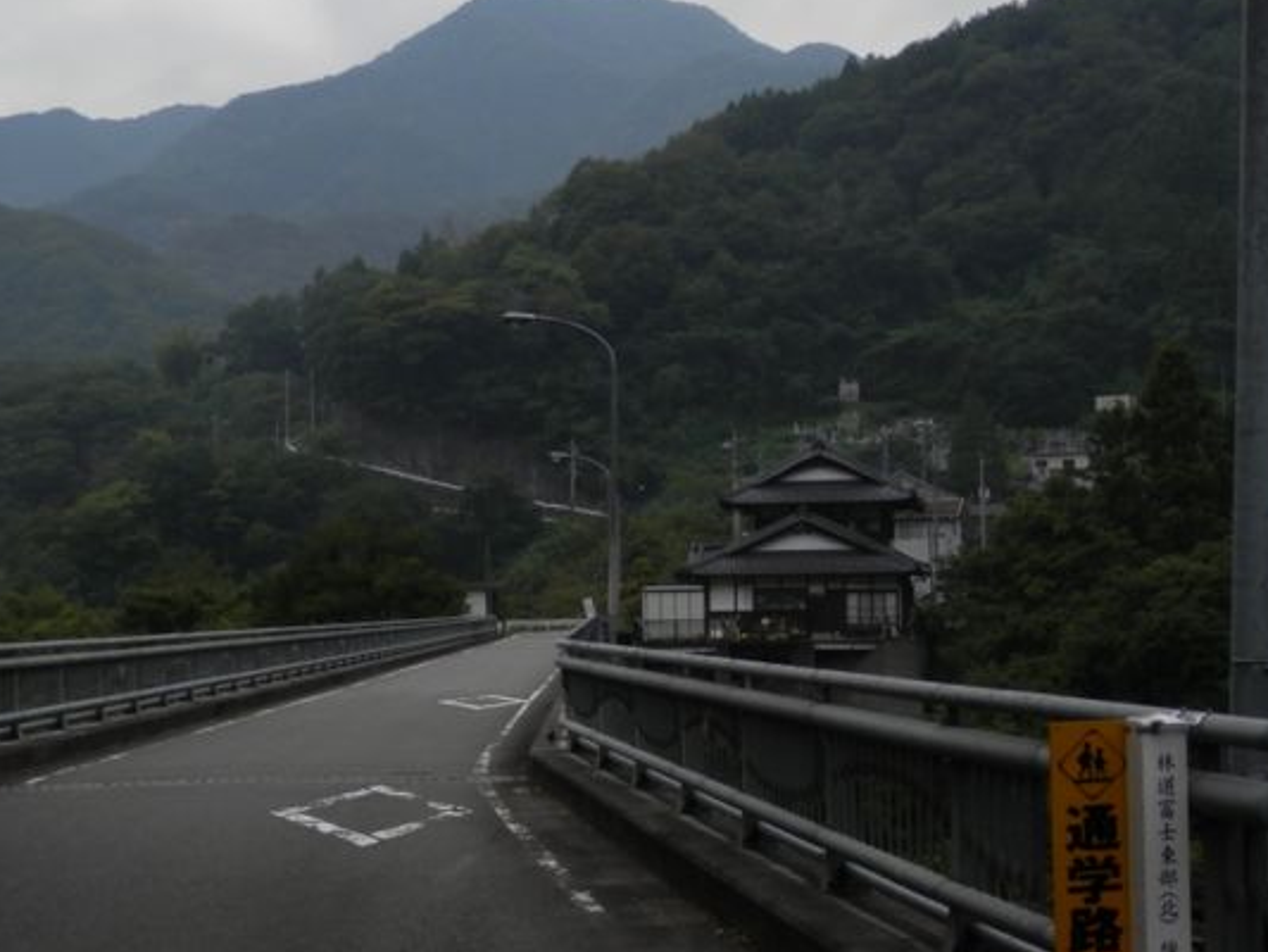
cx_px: 761
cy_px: 621
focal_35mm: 60
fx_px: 2198
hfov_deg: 32.1
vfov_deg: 24.3
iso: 80
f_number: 3.7
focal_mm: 7.3
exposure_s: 1/125
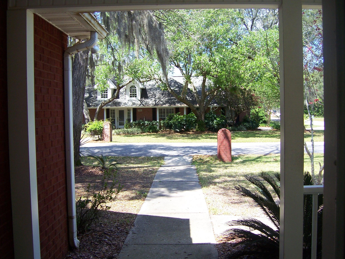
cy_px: 127
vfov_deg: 38.7
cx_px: 176
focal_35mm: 37
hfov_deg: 50.1
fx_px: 369
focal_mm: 6
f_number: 3
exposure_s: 1/350
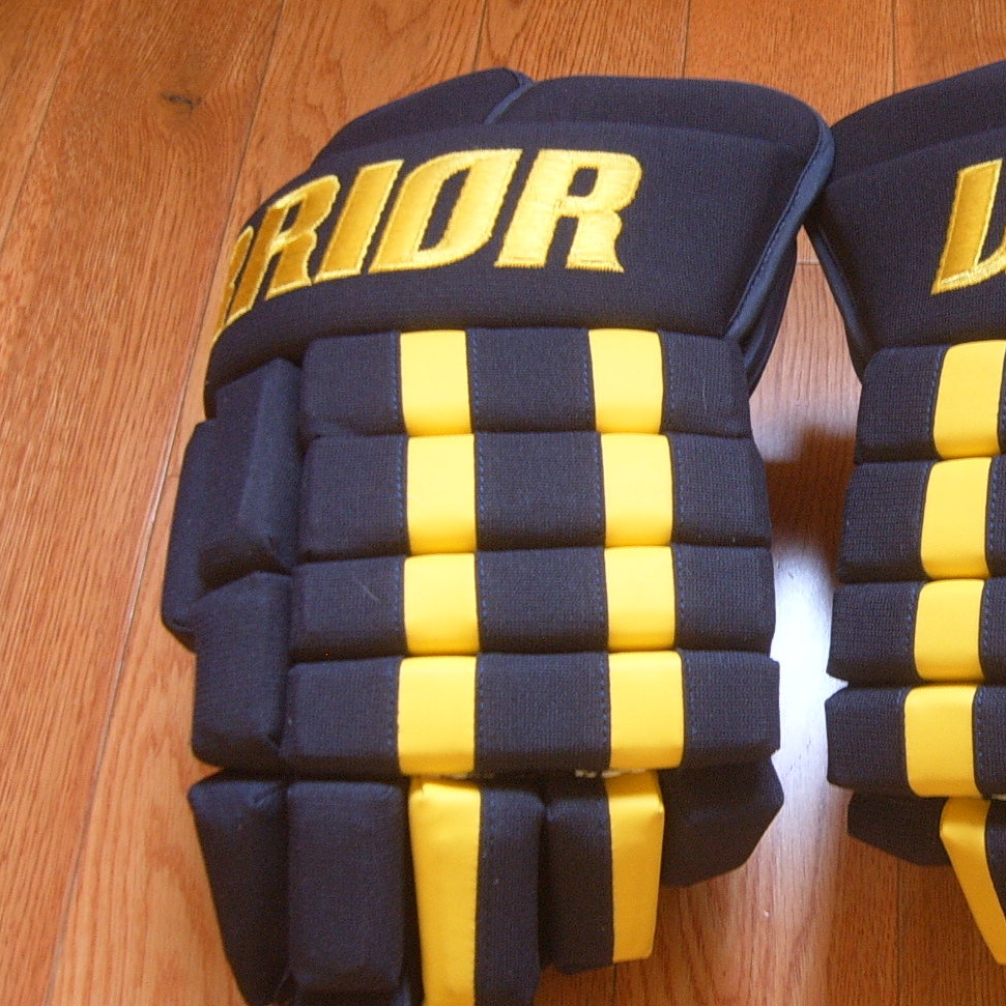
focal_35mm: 51
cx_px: 803
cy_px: 544
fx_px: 1677
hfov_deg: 32.5
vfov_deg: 33.4
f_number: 2.8
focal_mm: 5.8
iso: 100
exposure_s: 1/10
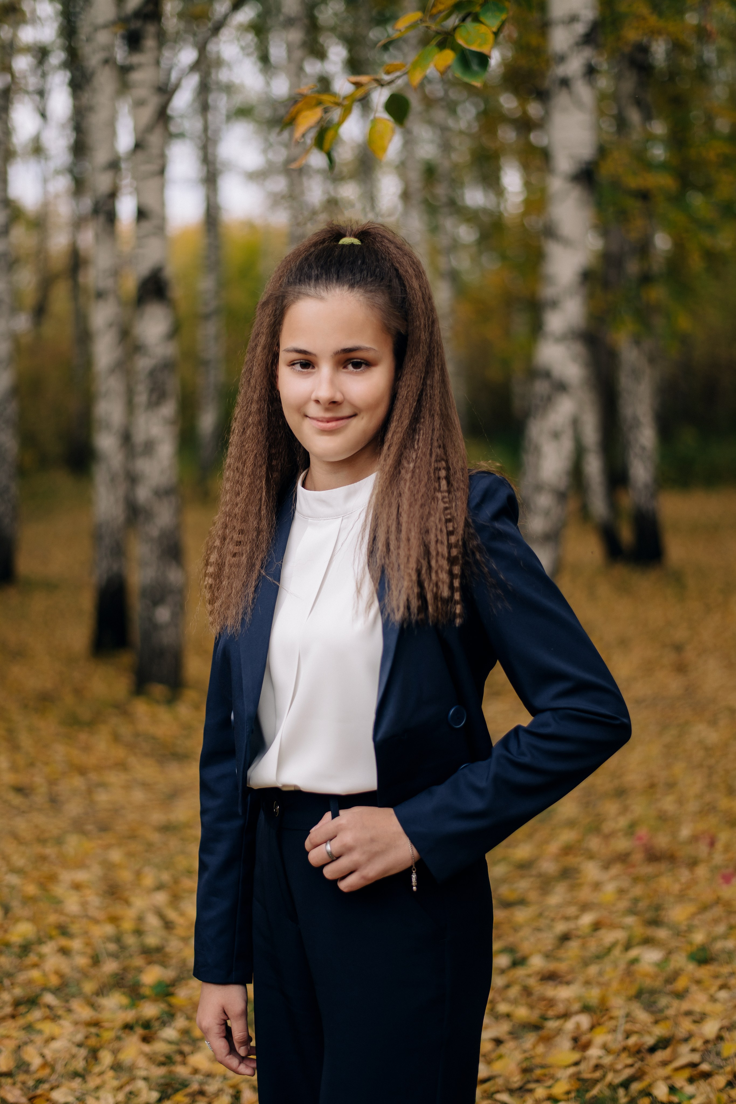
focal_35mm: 50
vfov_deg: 39.6
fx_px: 1533
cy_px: 552
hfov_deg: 27.0
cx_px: 368
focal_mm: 50
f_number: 1.8
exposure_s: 1/320
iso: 64
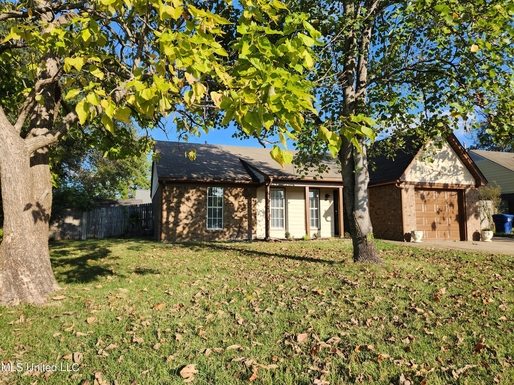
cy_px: 192
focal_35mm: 23
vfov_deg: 58.9
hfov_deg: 73.9
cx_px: 257
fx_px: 342
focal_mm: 5.4
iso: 20
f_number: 1.8
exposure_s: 1/701
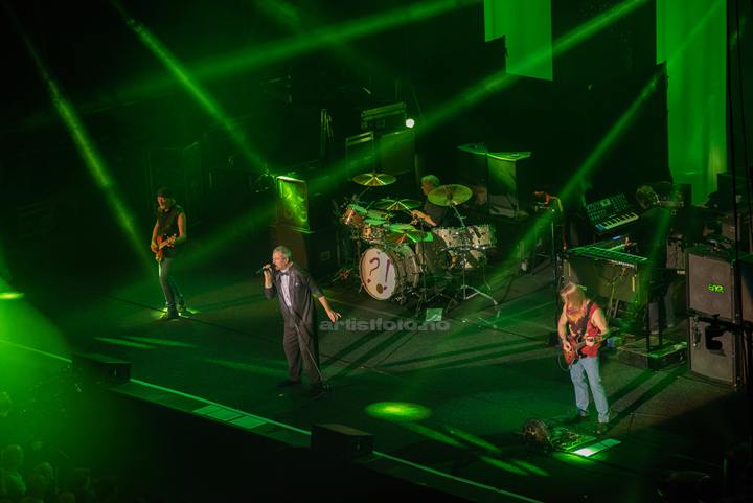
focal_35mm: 145
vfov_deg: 9.5
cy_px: 252
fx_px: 3035
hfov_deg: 14.1
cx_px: 376
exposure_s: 1/400
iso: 2000
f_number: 3.5
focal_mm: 145
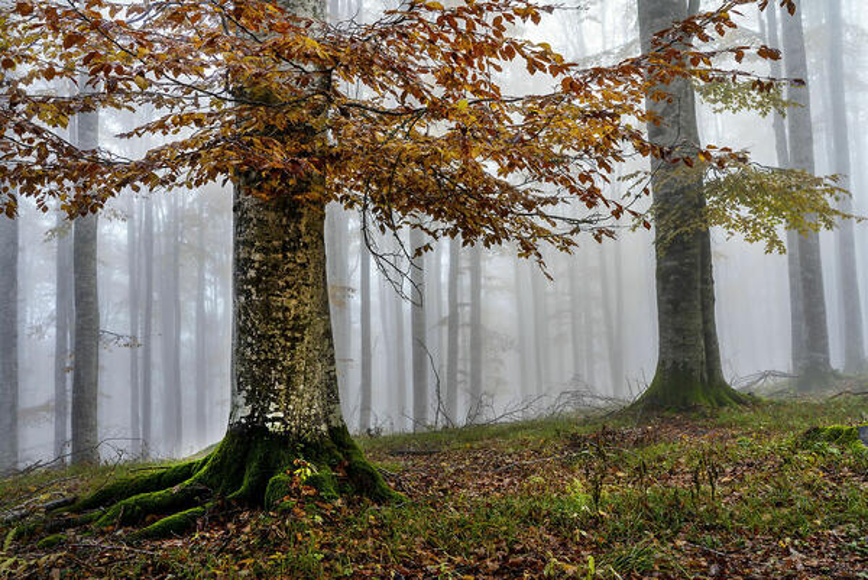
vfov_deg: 35.1
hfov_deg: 50.7
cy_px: 290
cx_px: 434
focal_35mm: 38
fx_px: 917
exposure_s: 1/3
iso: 100
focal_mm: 38
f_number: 8
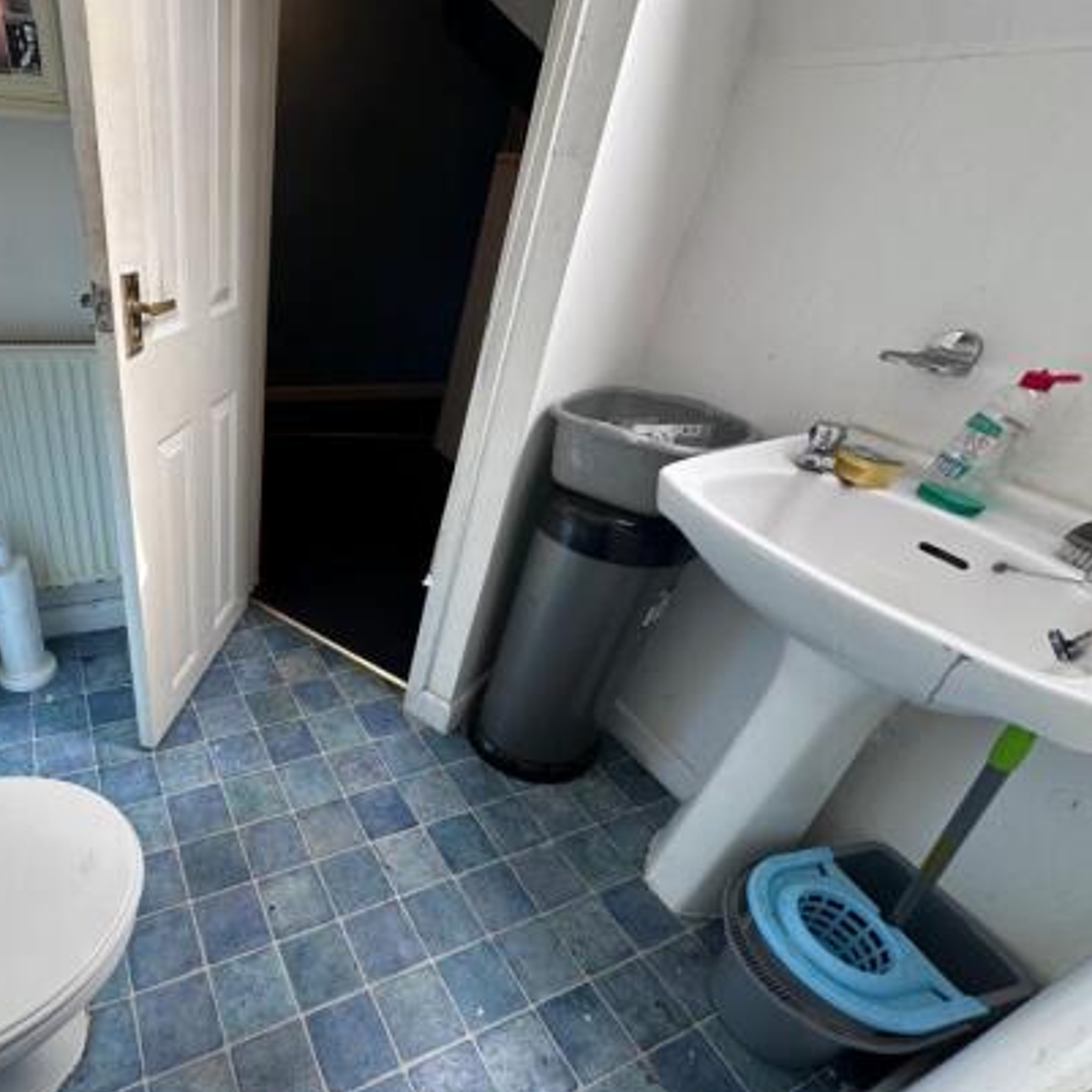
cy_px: 592
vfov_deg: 80.6
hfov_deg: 76.7
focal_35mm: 18
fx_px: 642
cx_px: 320
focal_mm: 2.22
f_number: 2.2
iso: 64
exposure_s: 1/99
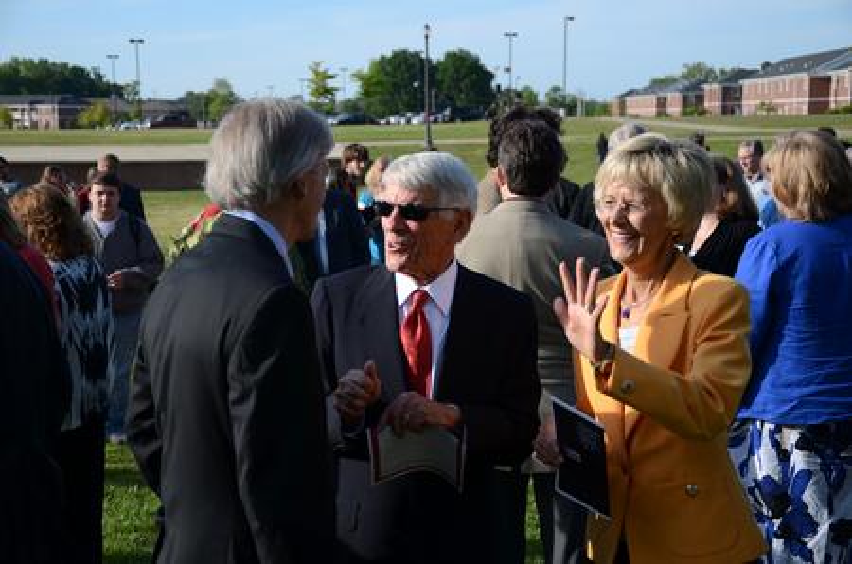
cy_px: 282
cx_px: 426
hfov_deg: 33.5
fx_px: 1417
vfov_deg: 22.5
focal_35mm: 60
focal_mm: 40
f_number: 5
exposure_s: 1/500
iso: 100
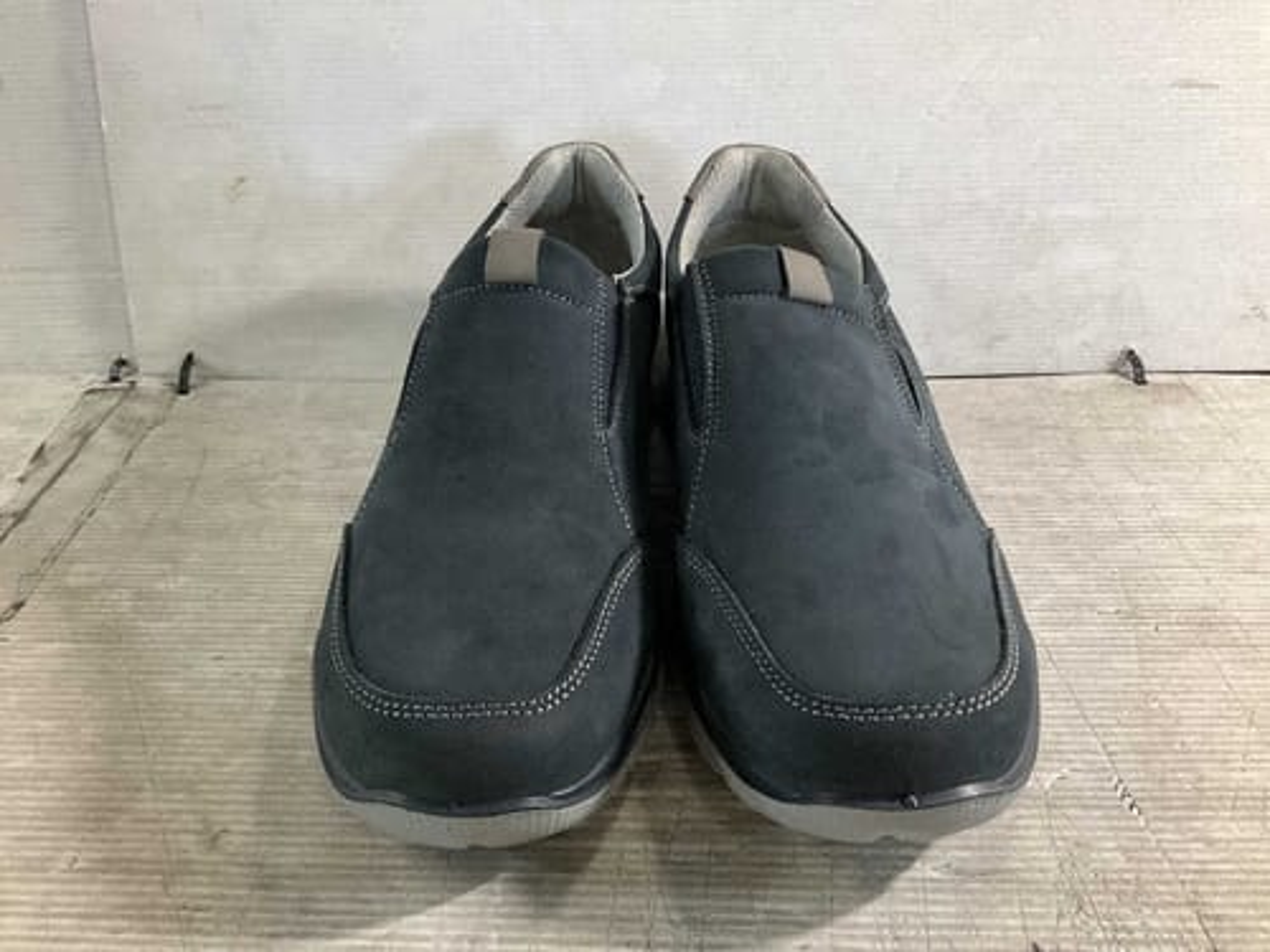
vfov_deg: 48.2
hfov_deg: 61.7
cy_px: 476
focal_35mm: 29
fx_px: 1064
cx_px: 635
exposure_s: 1/50
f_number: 1.8
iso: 100
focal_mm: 3
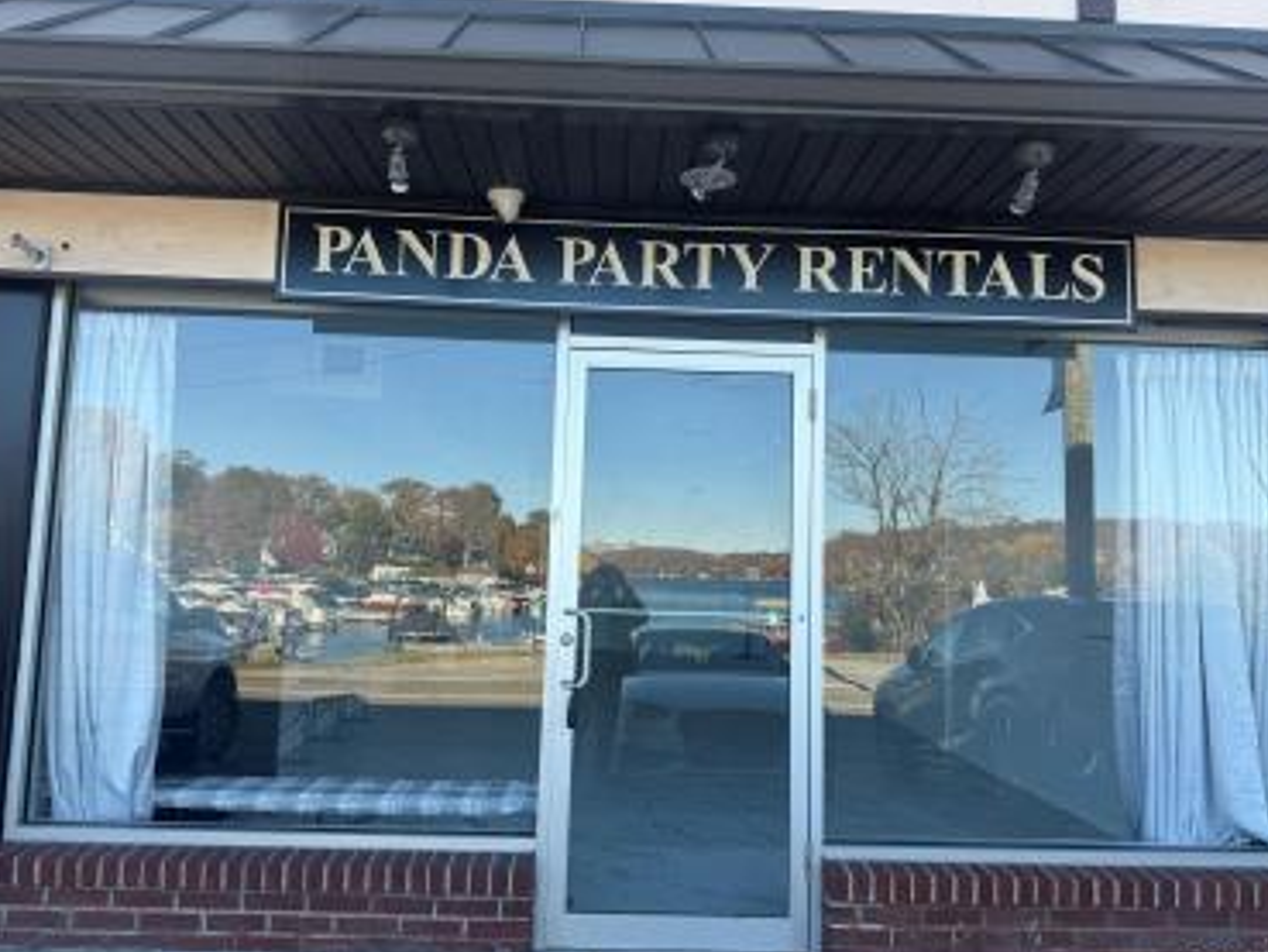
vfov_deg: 53.1
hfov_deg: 67.3
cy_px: 464
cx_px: 629
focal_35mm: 26
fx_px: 953
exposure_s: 1/708
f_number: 1.78
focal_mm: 6.76
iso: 80
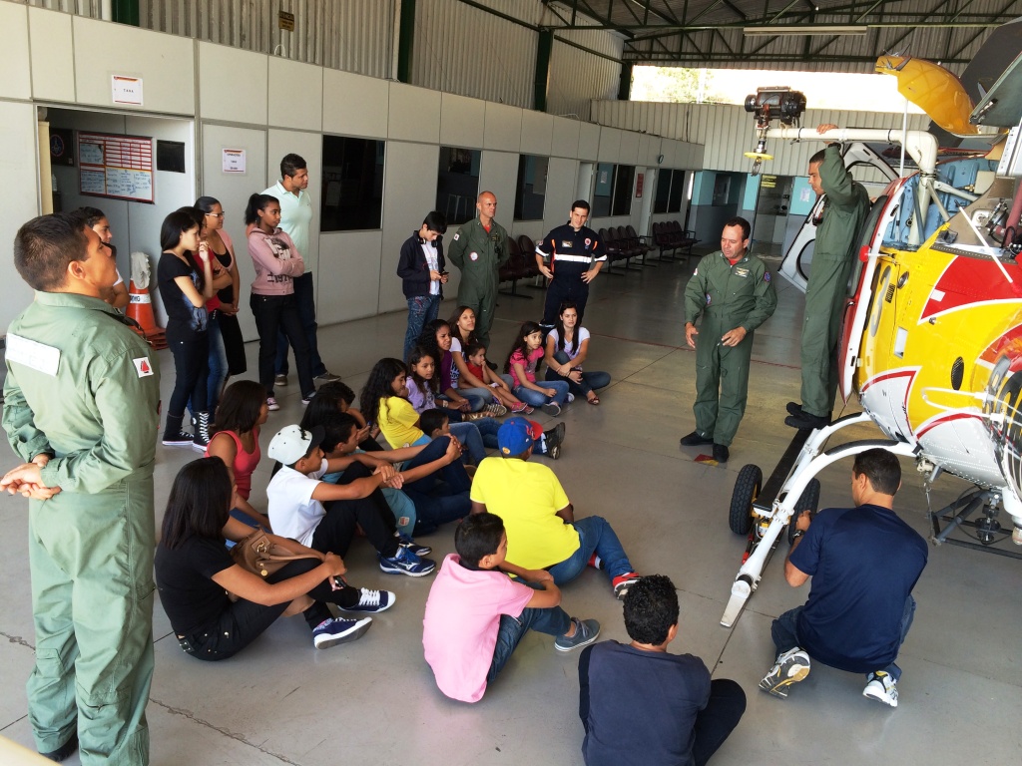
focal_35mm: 30
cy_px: 383
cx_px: 511
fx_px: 886
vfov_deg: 46.8
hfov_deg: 60.0
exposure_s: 1/135
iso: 32
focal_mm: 4.12
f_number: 2.2
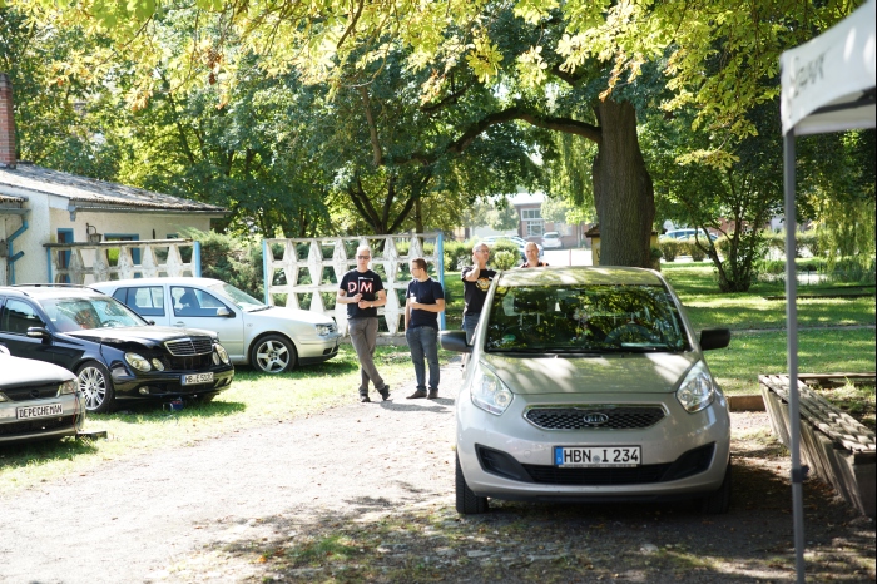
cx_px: 438
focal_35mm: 70
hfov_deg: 28.9
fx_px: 1704
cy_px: 292
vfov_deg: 19.4
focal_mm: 70
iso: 200
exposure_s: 1/200
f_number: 3.5
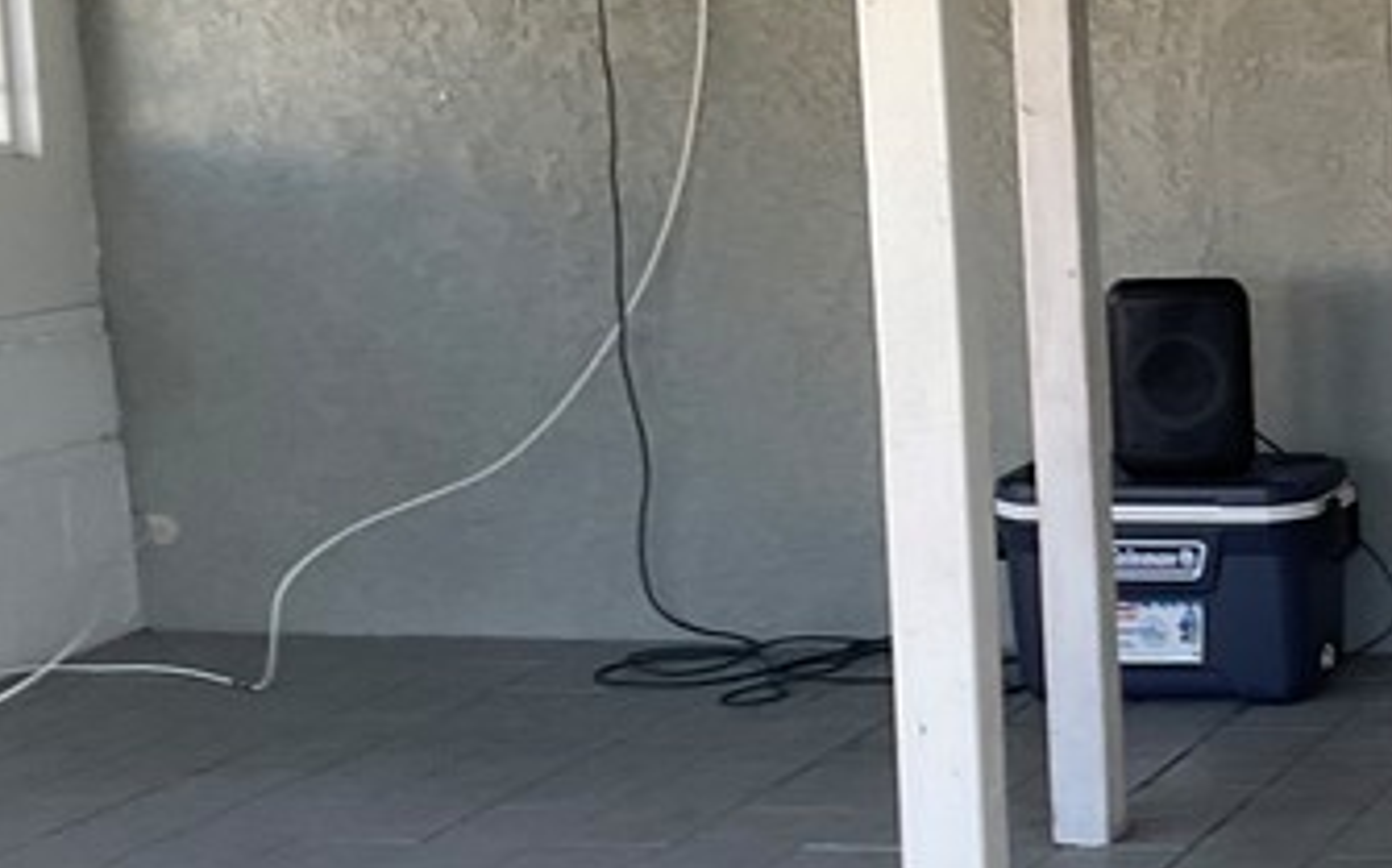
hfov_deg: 19.7
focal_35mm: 94
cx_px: 1990
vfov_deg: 13.9
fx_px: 3564
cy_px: 544
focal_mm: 3
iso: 40
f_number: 1.8
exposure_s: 1/122
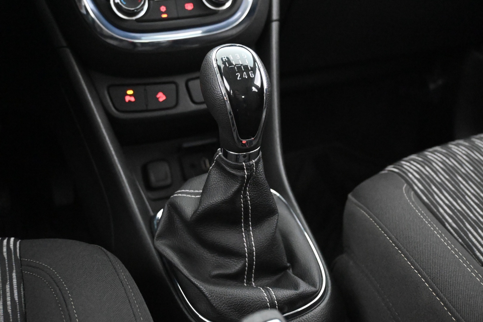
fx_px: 503
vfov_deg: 35.5
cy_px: 161
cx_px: 242
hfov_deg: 51.3
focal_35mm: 38
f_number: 4.2
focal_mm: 25
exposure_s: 1/40
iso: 14400
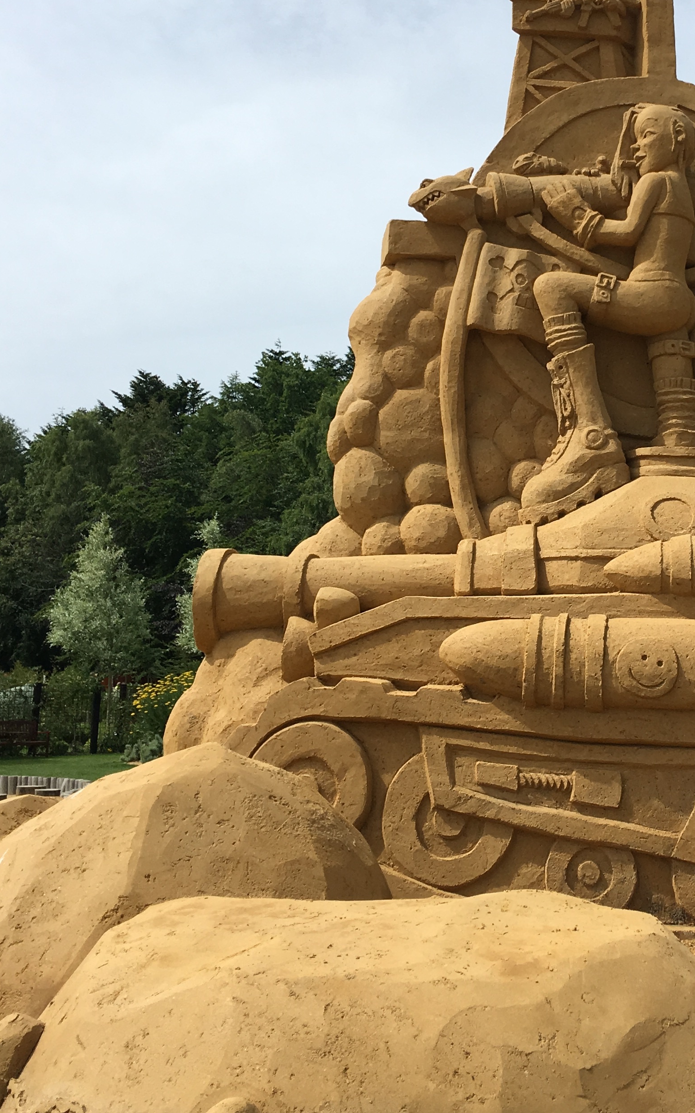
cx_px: 594
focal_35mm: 50
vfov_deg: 40.1
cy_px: 435
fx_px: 1516
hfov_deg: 25.2
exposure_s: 1/2079
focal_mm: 4.15
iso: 25
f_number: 2.2
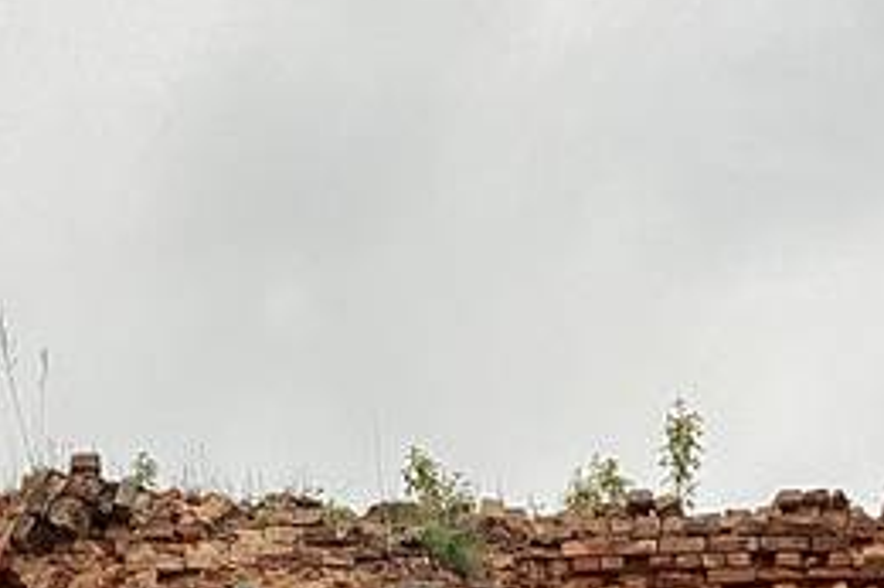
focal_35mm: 149
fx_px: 3656
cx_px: -170
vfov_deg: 8.7
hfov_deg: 13.4
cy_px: 1203
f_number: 2.4
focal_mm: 3.3
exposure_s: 1/124
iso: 25
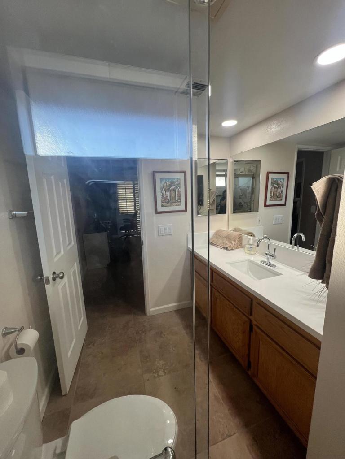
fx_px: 173
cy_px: 230
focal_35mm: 13
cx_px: 172
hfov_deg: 89.9
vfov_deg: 106.2
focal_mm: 1.57
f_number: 1.8
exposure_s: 1/120
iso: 80
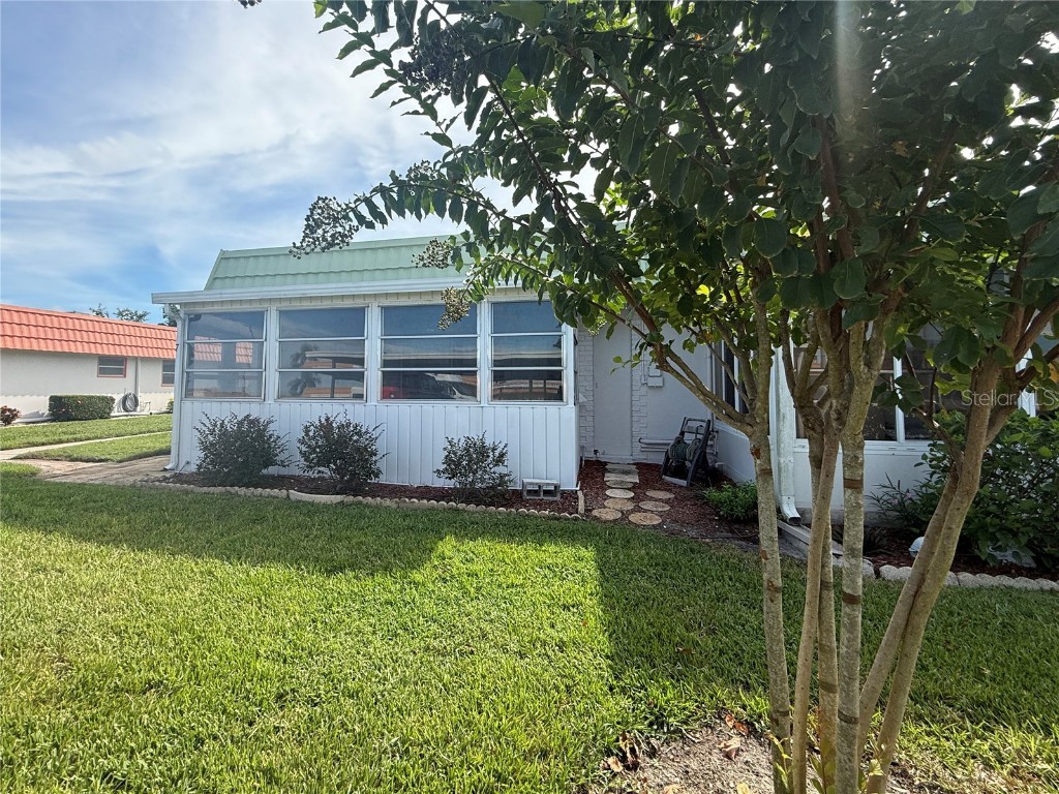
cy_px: 397
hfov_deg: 102.1
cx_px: 530
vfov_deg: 85.7
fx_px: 428
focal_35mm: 14
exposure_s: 1/742
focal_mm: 2.22
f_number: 2.2
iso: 64
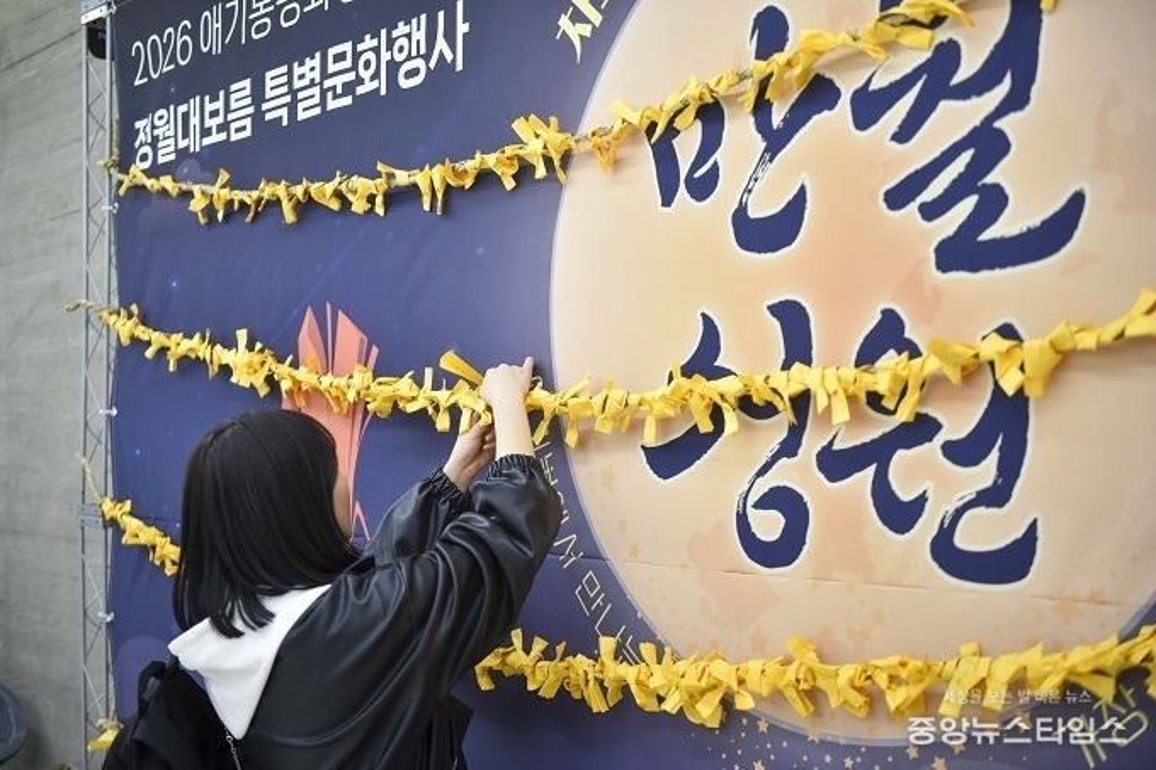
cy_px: 385
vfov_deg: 27.0
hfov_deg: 39.6
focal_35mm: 50
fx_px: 1605
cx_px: 578
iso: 400
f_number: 2.8
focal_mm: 50
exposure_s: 1/200
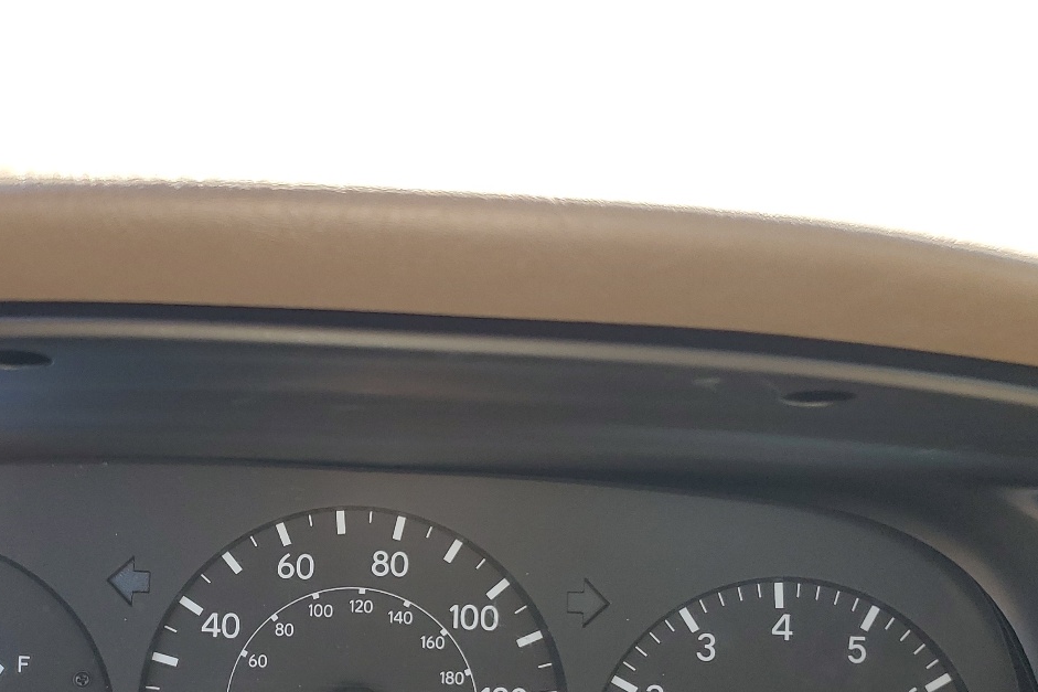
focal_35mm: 46
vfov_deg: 28.3
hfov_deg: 42.0
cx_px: 322
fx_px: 1326
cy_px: 604
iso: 50
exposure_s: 1/208
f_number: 1.5
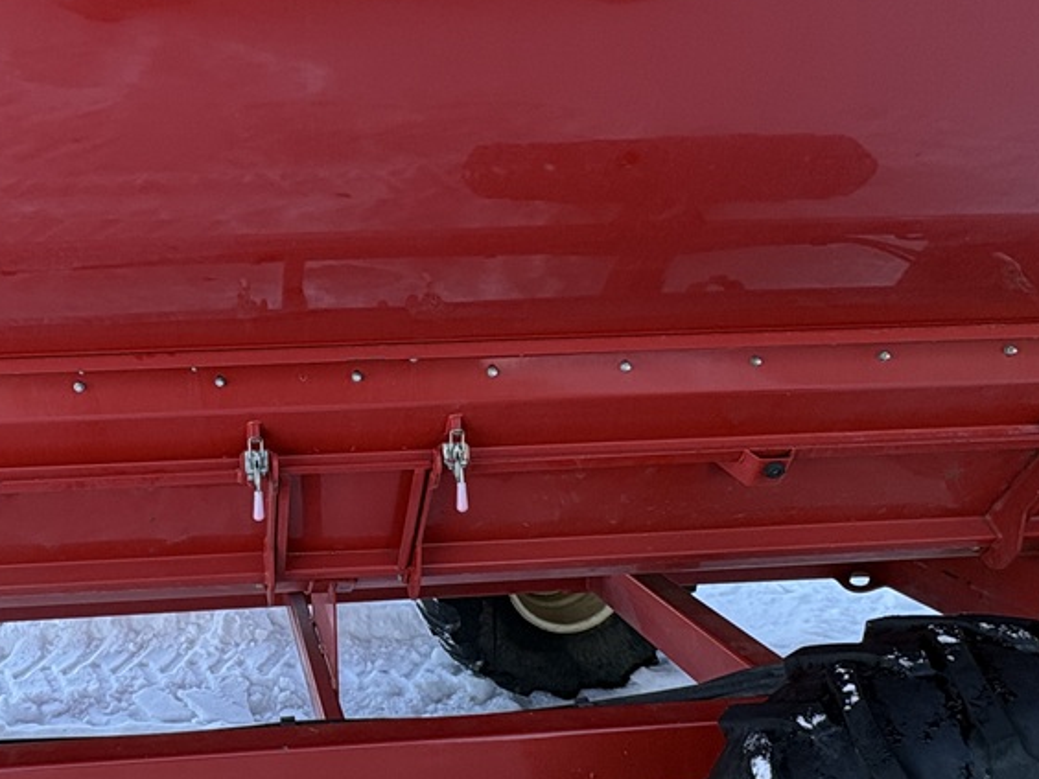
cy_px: 298
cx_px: 270
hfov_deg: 50.6
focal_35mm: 35
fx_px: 1051
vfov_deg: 40.5
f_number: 2.2
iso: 100
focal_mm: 2.22
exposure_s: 1/133
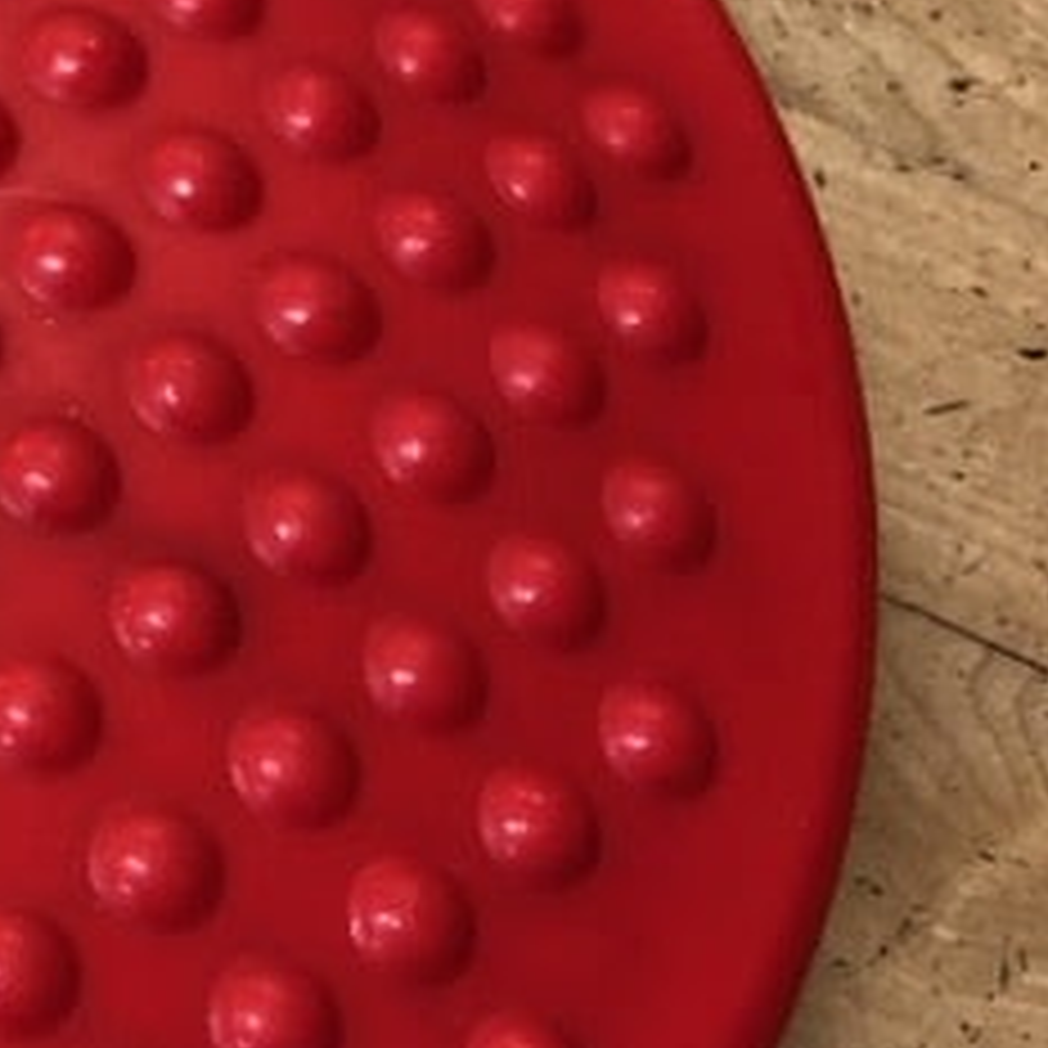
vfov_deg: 16.3
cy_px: 882
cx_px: -630
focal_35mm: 106
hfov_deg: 15.0
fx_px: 3631
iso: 50
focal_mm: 4
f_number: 1.8
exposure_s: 1/17
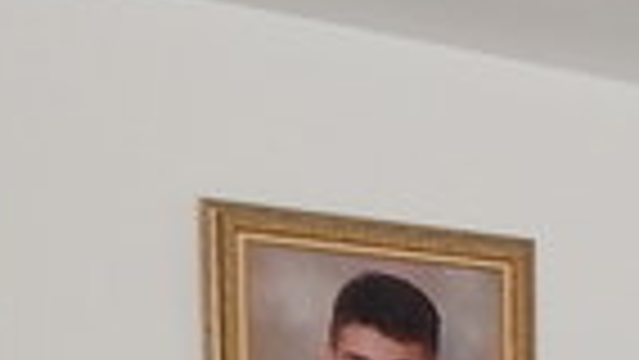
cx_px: 1310
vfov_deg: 9.9
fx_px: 1915
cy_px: 729
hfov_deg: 15.1
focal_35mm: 113
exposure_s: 1/30
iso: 125
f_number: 3
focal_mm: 4
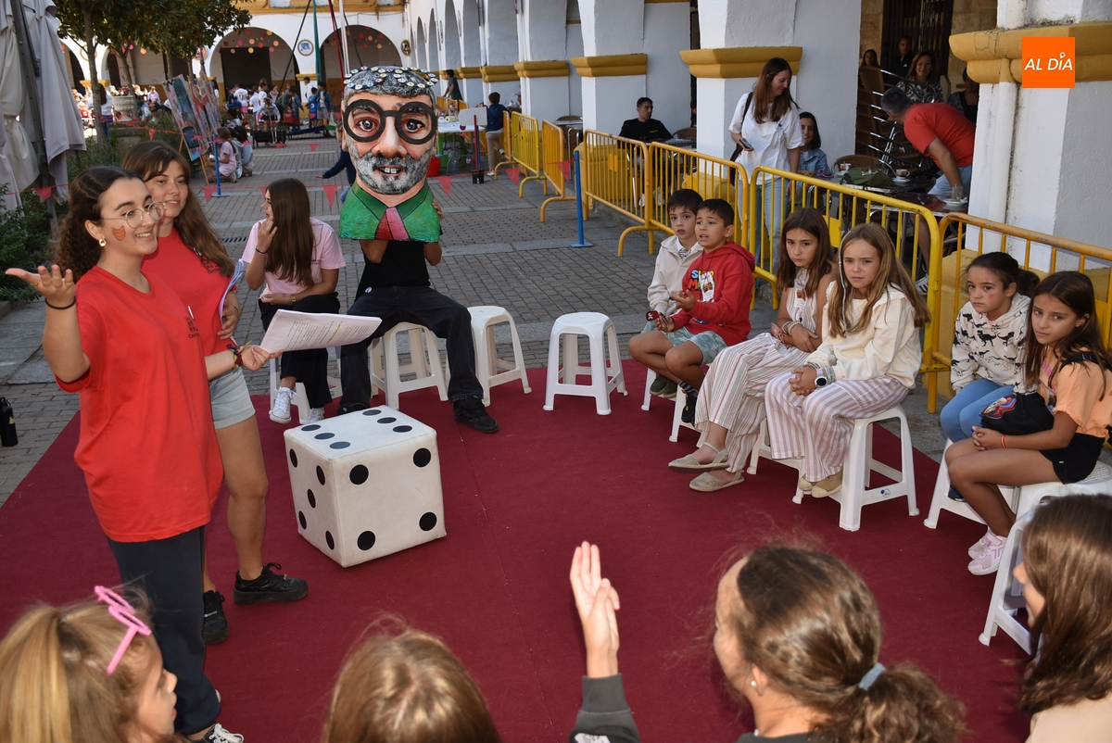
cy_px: 372
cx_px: 556
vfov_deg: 38.4
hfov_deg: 55.1
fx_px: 1066
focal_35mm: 34
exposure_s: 1/200
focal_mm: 23
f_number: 3.8
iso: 100
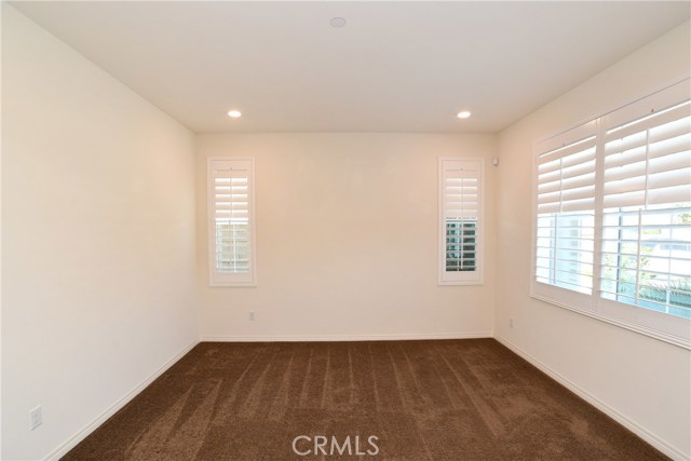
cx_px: 346
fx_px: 317
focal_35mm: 16
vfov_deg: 72.1
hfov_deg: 95.0
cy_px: 230
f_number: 7.1
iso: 800
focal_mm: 11
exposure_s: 1/60
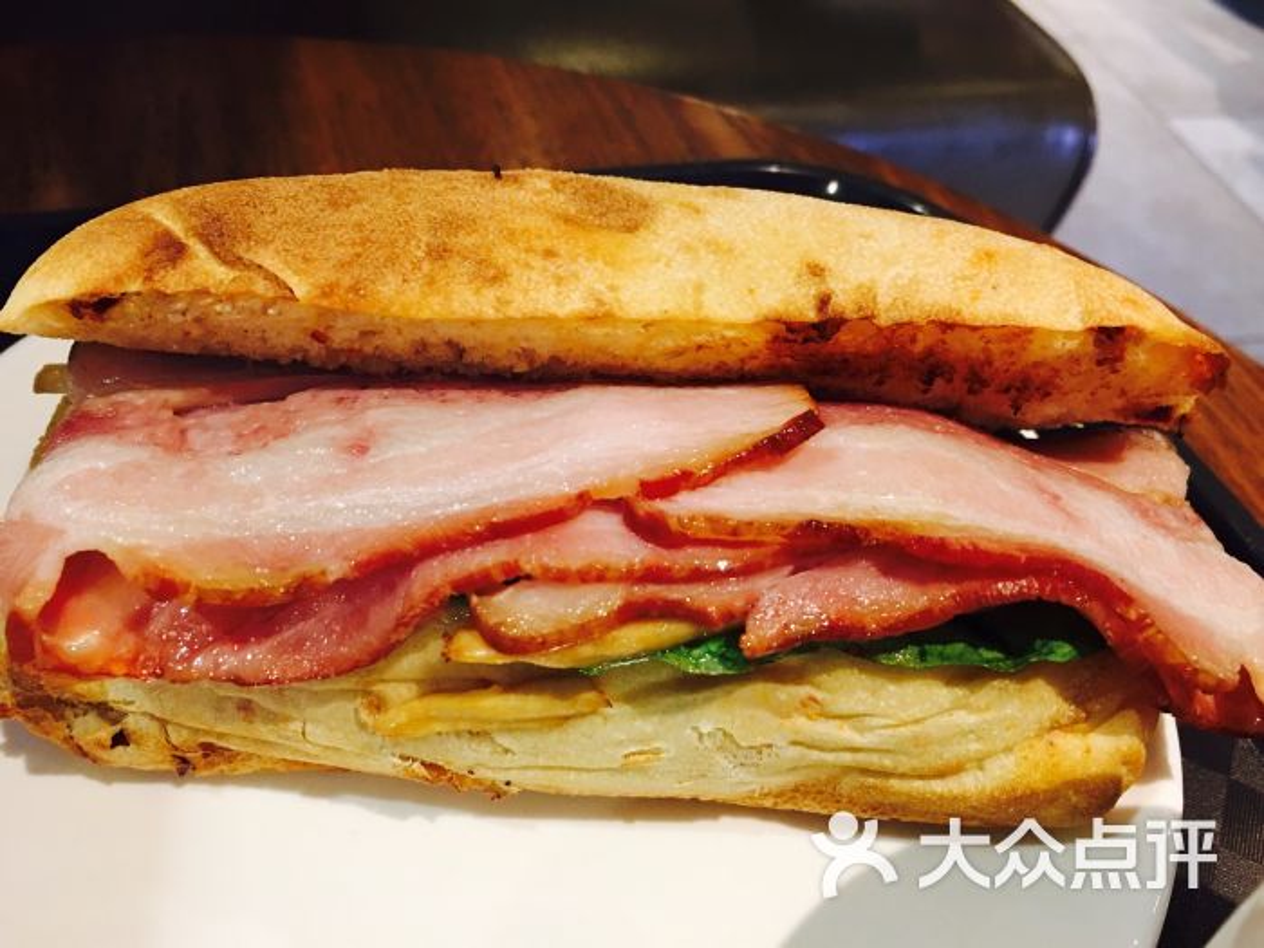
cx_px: 632
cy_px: 474
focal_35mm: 29
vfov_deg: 48.2
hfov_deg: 61.7
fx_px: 1059
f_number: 2.2
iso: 100
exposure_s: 1/10
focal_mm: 4.15
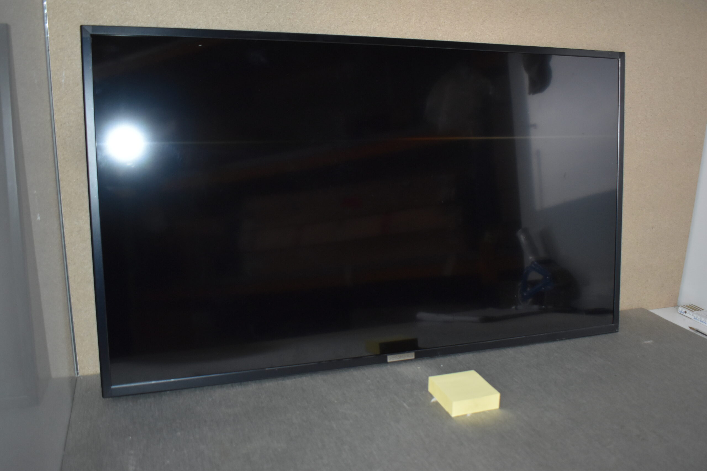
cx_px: 354
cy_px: 236
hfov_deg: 59.5
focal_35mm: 32
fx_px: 619
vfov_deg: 41.7
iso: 1250
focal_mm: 21
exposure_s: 1/60
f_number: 3.8
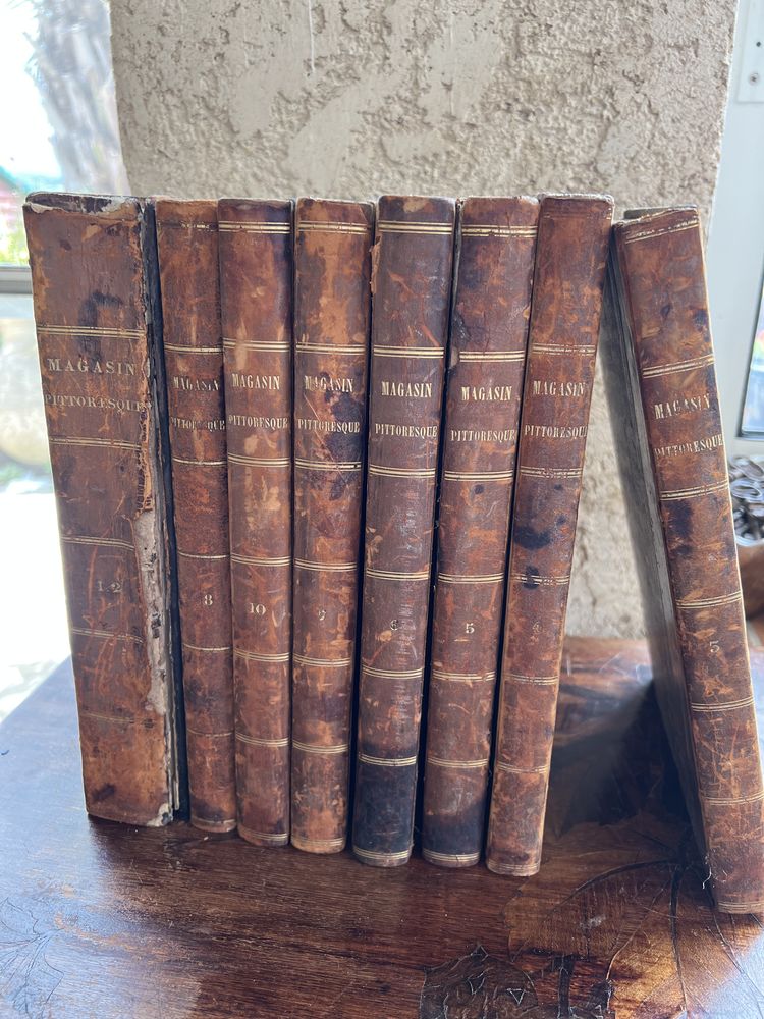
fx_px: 765
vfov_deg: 67.3
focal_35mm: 26
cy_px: 510
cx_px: 382
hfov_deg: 53.1
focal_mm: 5.7
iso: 125
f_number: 1.5
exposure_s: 1/121
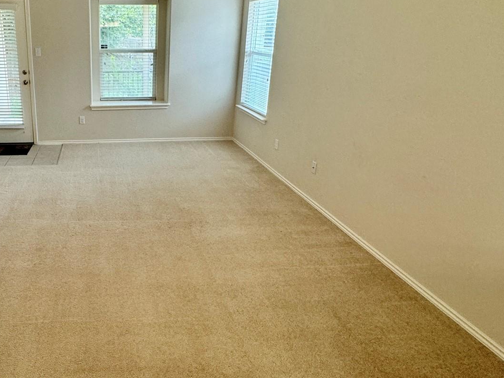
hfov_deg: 61.5
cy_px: 152
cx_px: 122
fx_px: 393
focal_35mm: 27
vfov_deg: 51.0
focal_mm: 2.22
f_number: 2.2
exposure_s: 1/120
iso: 200
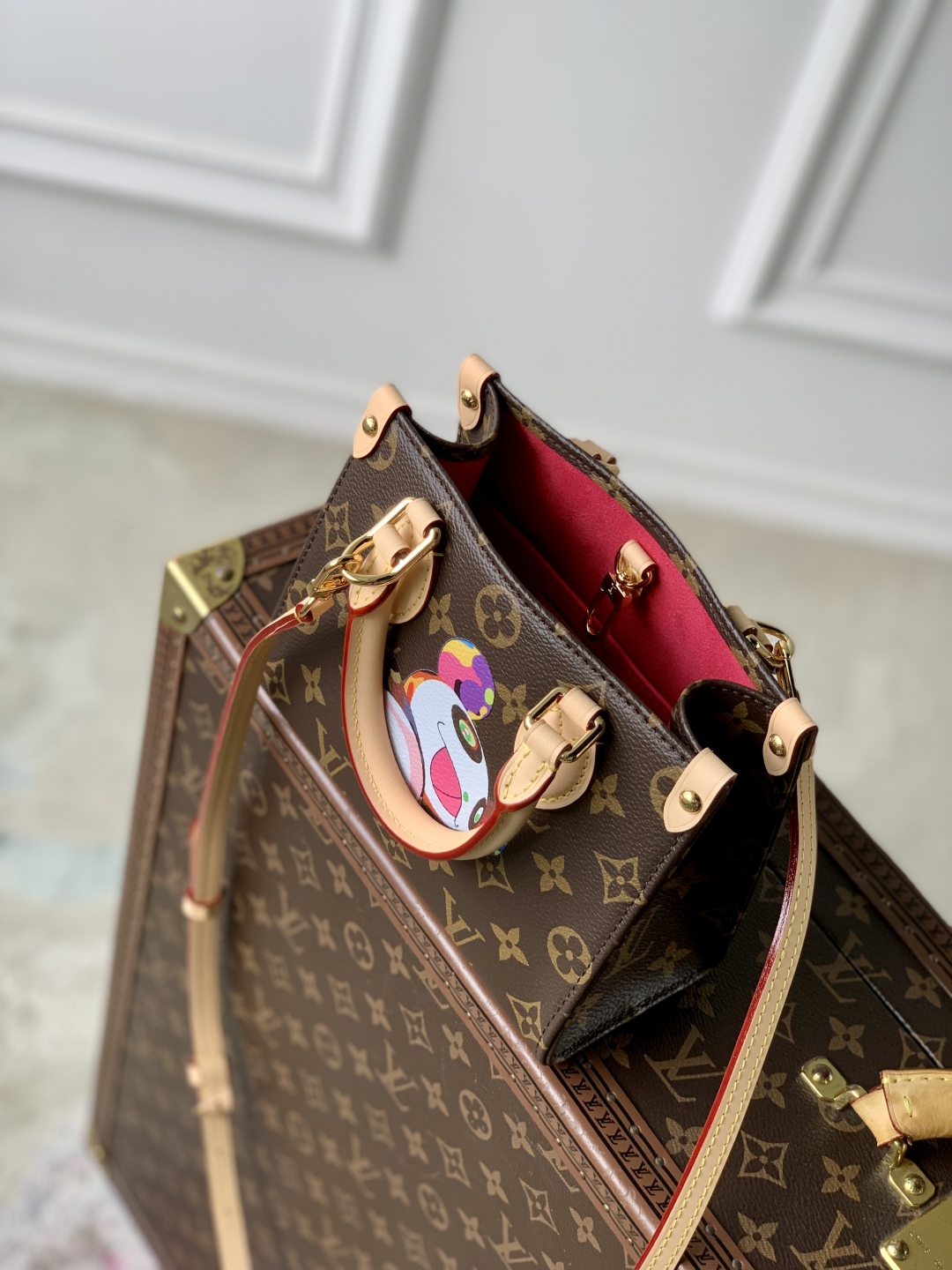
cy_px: 635
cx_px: 476
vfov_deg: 36.8
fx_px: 1907
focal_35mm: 52
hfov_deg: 28.0
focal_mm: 6
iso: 16
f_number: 2.4
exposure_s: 1/122
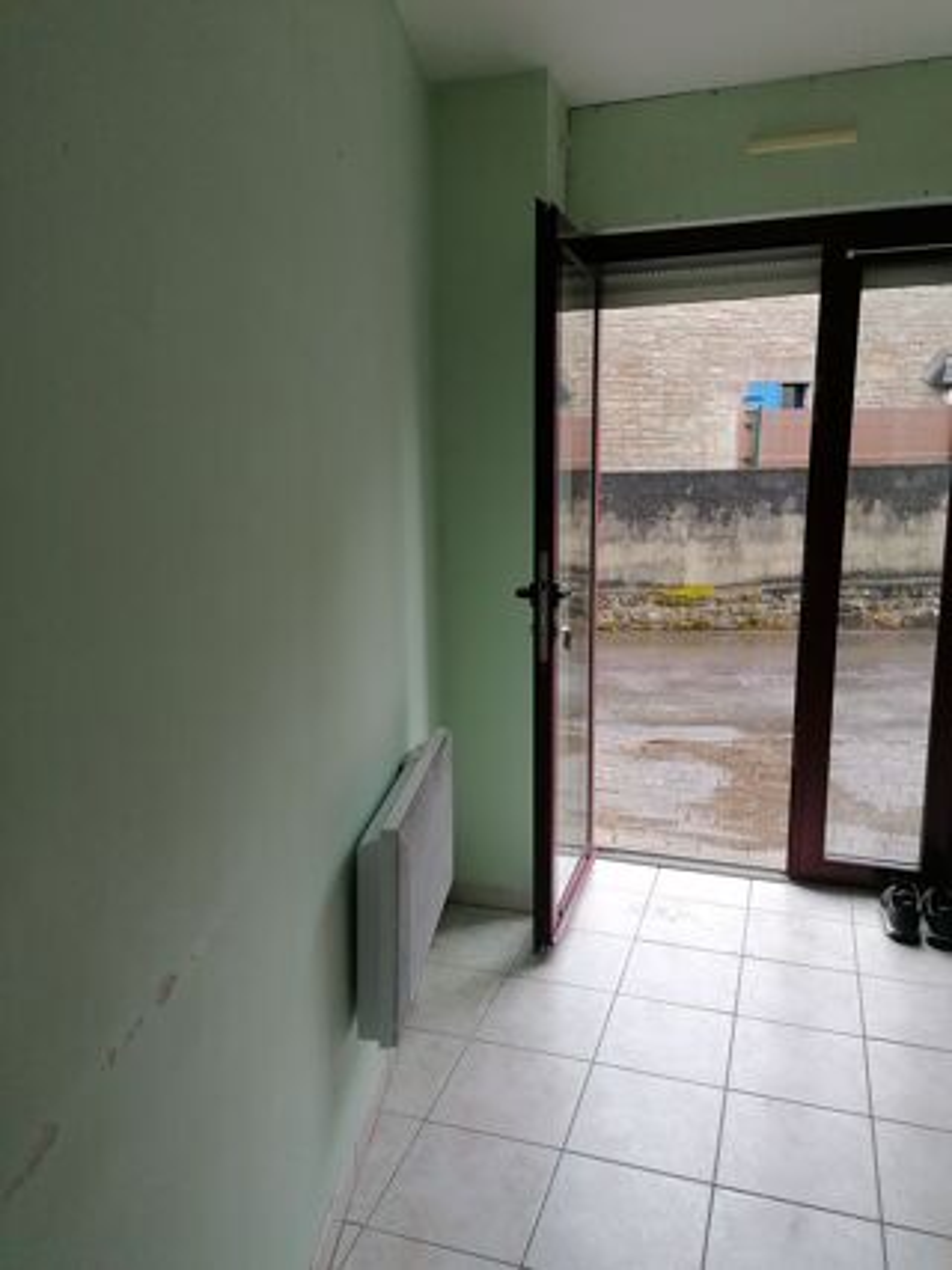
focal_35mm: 27
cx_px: 476
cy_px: 635
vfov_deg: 65.3
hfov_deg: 51.3
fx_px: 991
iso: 125
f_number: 1.8
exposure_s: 1/120
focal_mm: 4.75
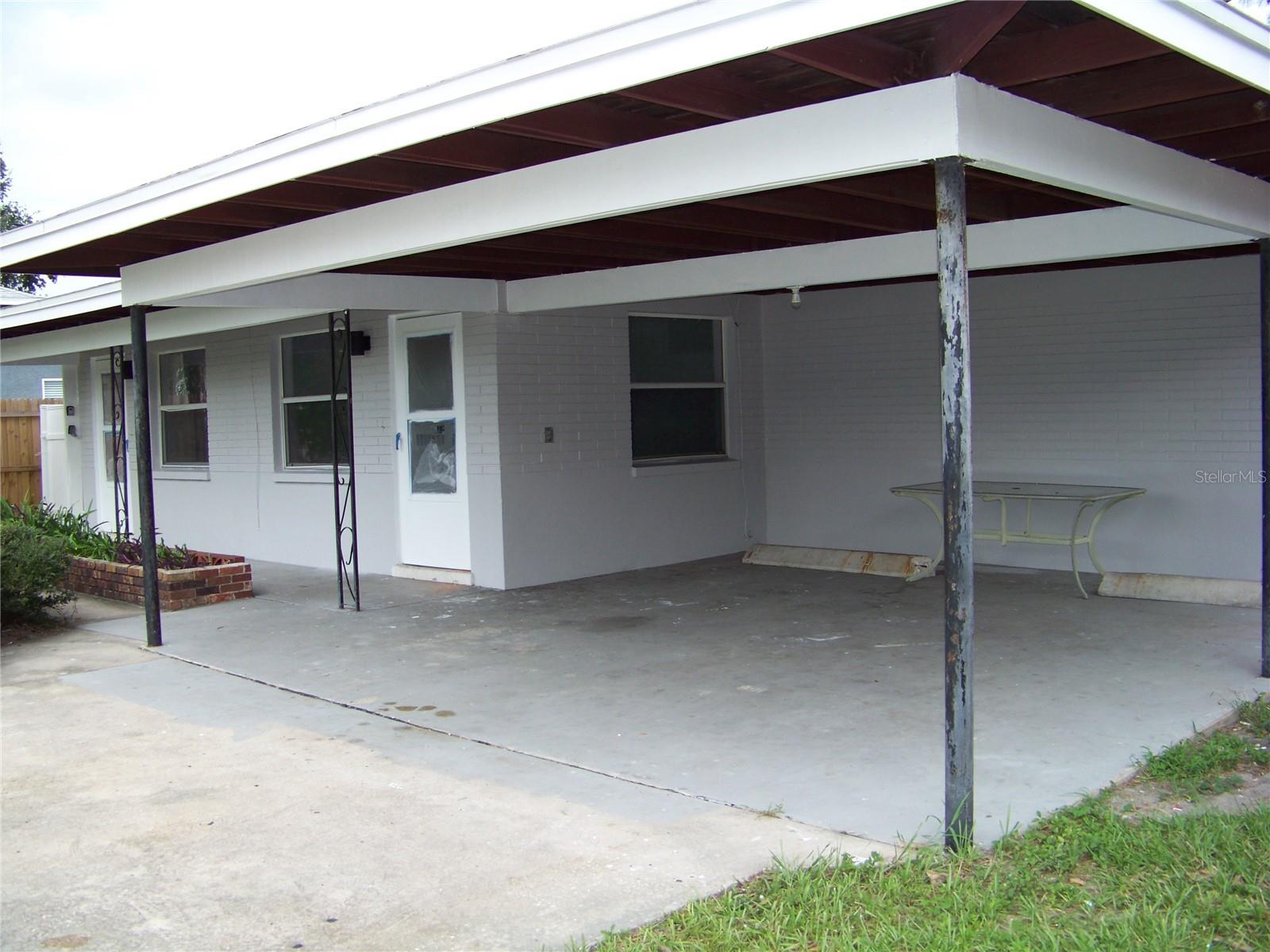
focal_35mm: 36
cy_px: 476
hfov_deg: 51.4
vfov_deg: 39.7
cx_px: 635
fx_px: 1321
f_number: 2.8
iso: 67
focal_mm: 5.85
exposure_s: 1/320
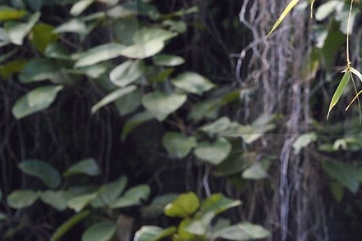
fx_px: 7290
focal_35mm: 725
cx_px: 439
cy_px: 1
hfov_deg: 2.8
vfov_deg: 1.9
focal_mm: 200
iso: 400
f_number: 6.3
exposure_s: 1/320
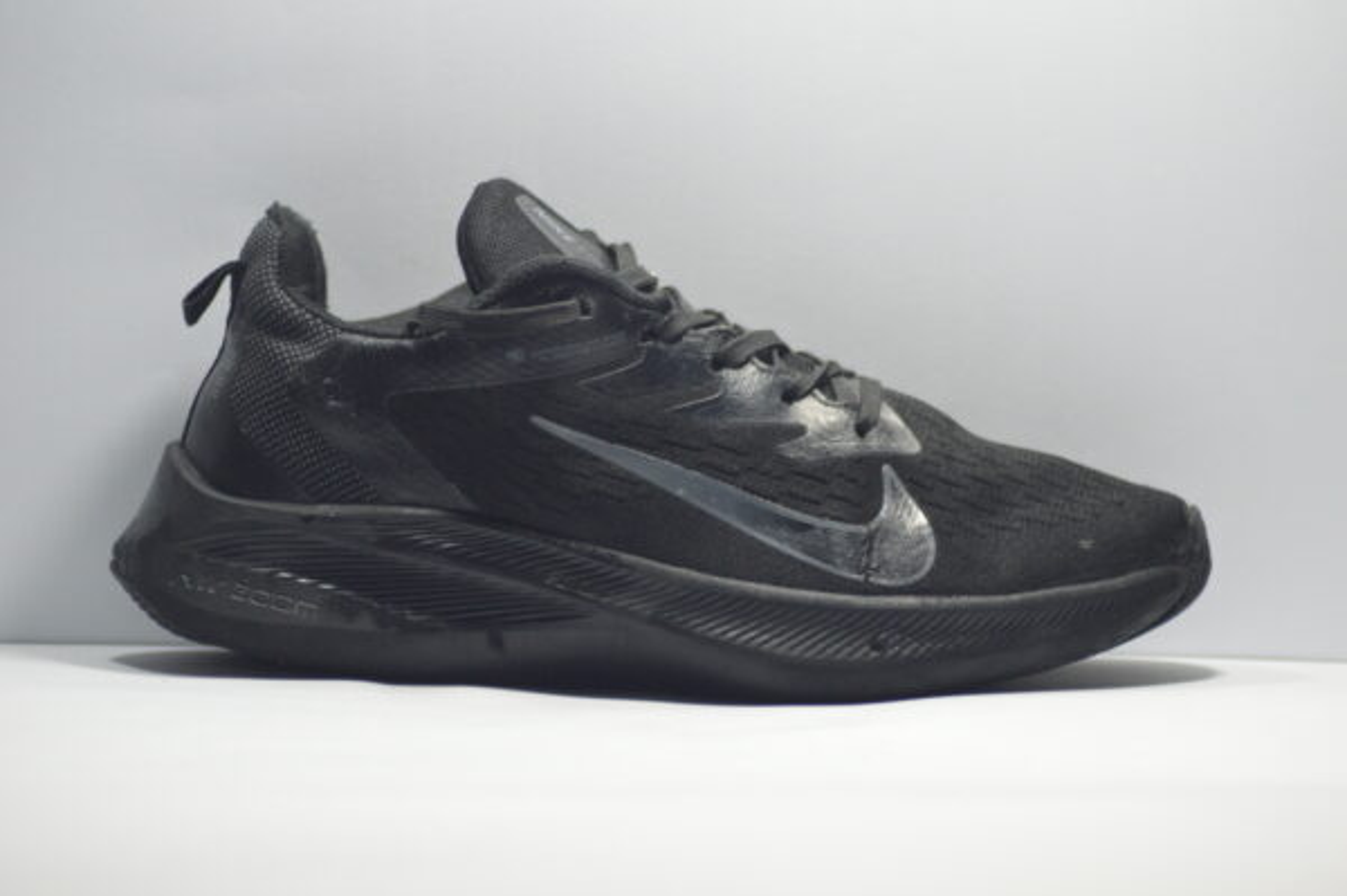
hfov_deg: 10.2
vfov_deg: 6.8
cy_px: 448
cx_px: 674
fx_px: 7570
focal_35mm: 202
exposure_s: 1/125
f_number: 4.2
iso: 800
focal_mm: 135
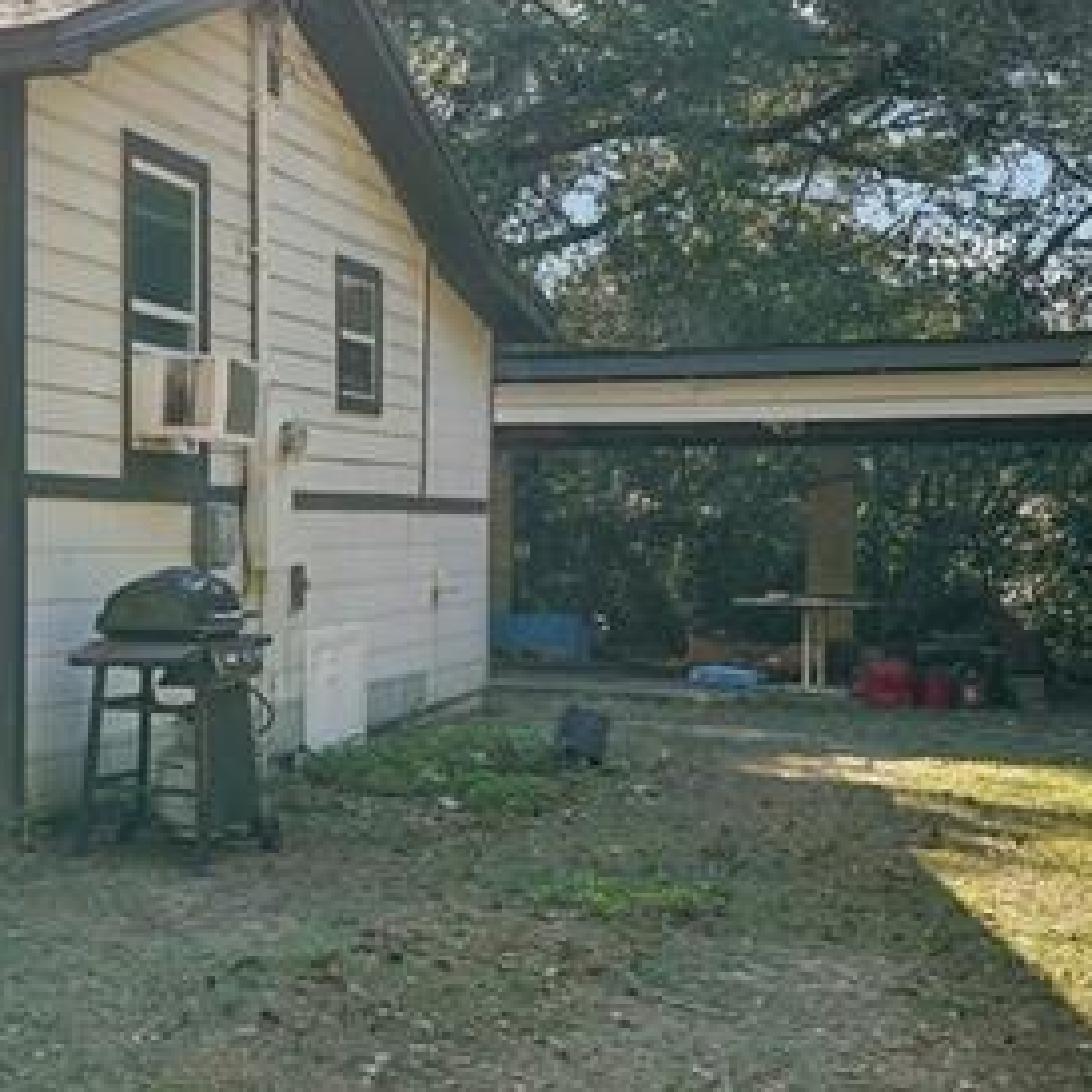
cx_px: -422
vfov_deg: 31.6
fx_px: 1927
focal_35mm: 54
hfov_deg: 25.8
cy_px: 490
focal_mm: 17
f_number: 8
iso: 50
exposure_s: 1/45
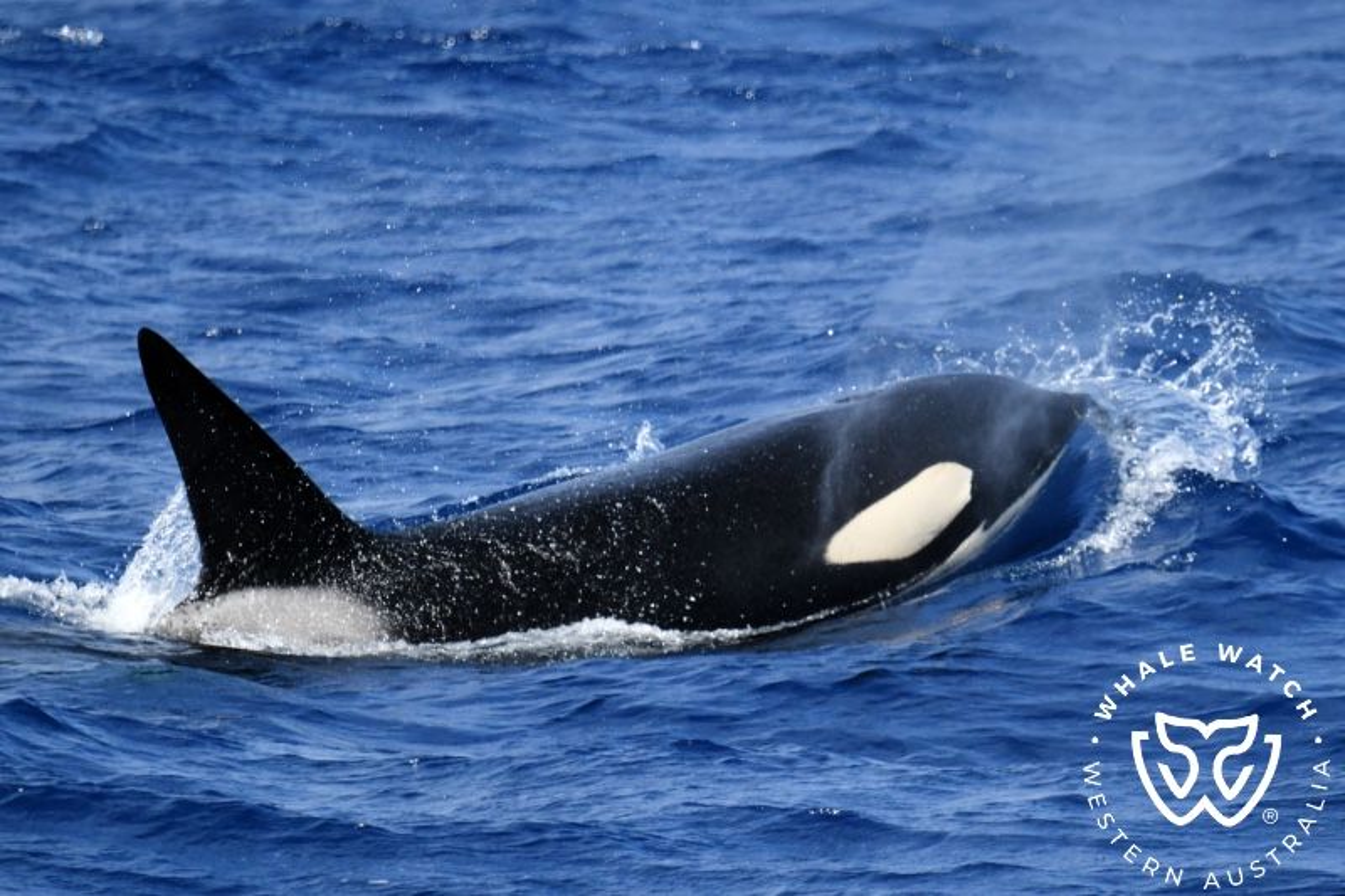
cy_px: 448
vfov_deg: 2.3
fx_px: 22411
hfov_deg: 3.4
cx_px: 672
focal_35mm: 600
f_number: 6.3
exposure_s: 1/8000
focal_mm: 600
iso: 1600
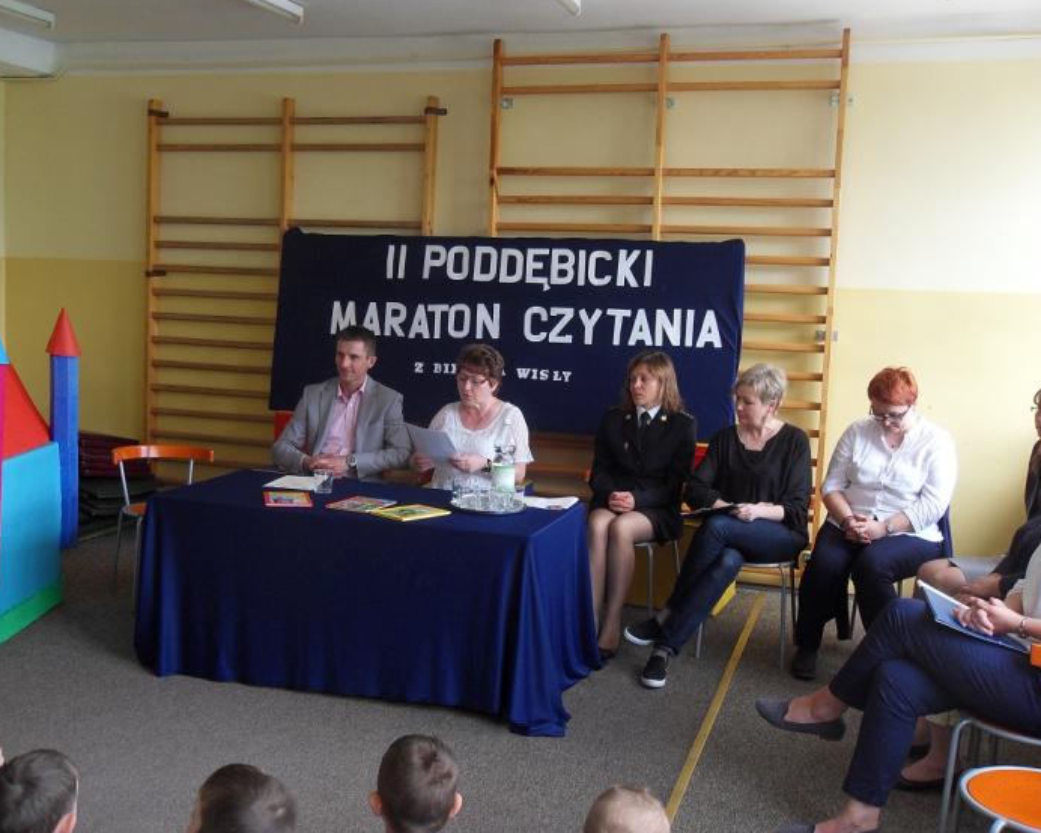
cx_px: 489
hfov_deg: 49.0
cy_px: 418
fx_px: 1140
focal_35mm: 37
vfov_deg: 40.1
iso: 120
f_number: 3.5
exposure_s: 1/45
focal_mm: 6.3
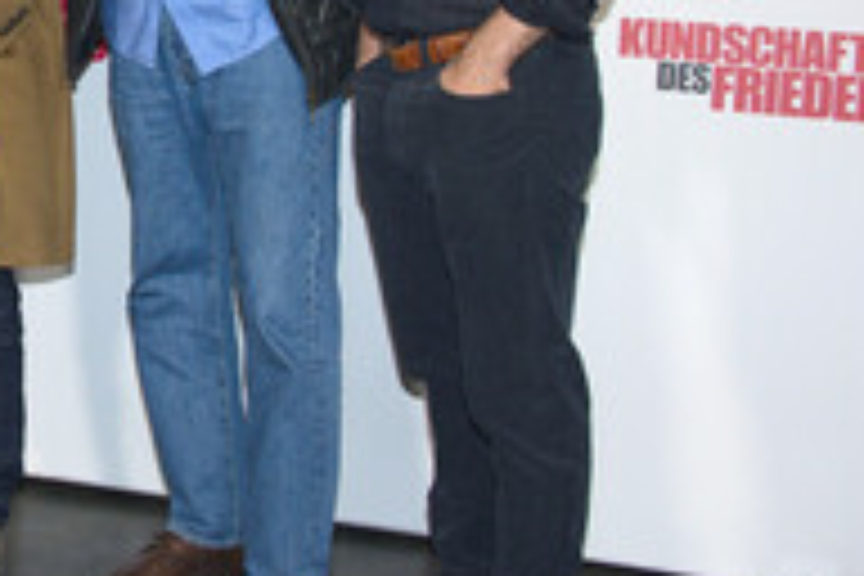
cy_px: 18
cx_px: 16
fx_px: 1920
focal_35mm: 80
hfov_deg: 24.3
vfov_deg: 16.7
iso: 1600
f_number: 6.3
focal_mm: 34
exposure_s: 1/125
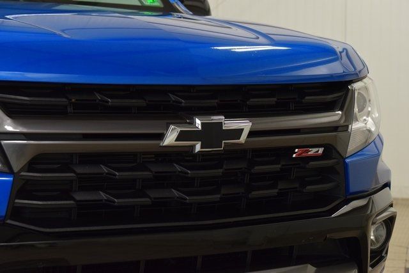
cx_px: 204
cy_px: 136
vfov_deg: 14.7
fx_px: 1057
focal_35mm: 93
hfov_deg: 21.9
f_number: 5
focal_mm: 62
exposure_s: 1/125
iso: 1600
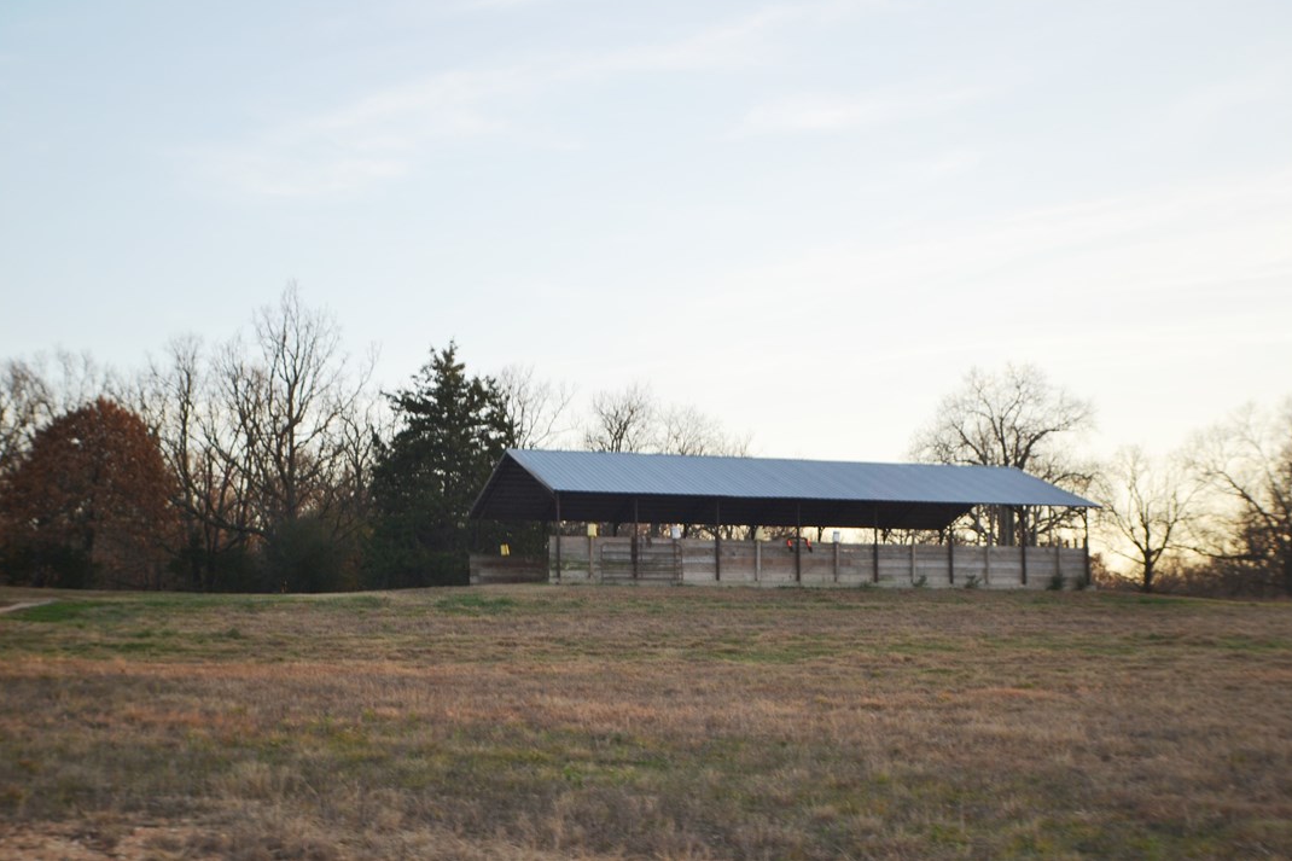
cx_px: 646
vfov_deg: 19.9
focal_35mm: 69
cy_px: 425
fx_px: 2458
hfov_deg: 29.4
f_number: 5.3
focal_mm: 45
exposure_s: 1/125
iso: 125
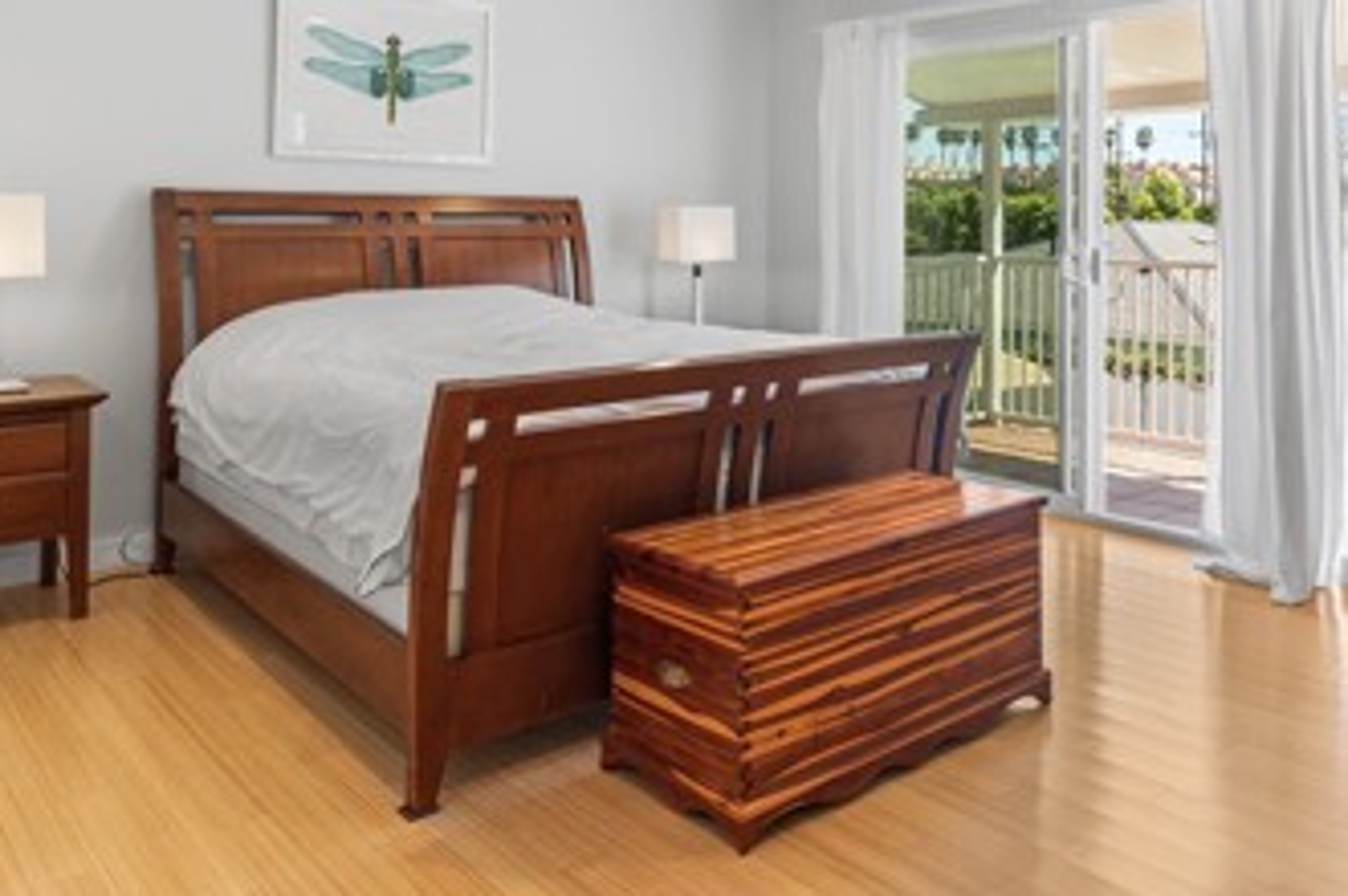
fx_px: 1085
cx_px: 929
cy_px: 216
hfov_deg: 61.7
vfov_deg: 43.3
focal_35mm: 29
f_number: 7.1
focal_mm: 10
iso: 320
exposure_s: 1/25
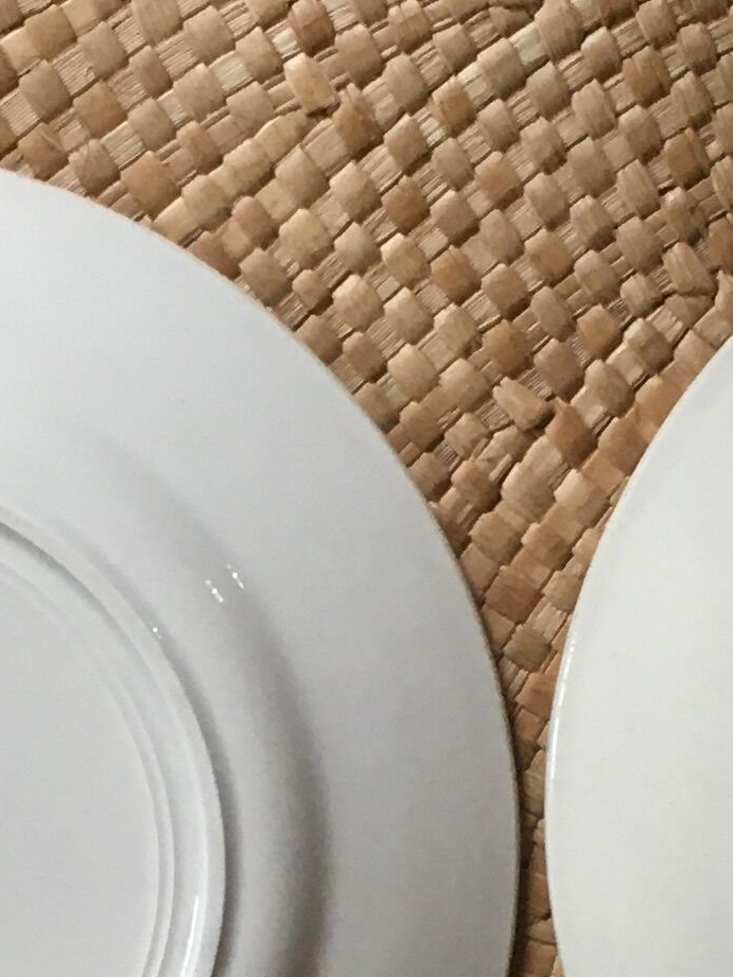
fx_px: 3585
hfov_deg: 11.7
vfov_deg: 15.0
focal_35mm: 127
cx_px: 465
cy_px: 1146
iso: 100
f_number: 2.2
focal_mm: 4.15
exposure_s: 1/33
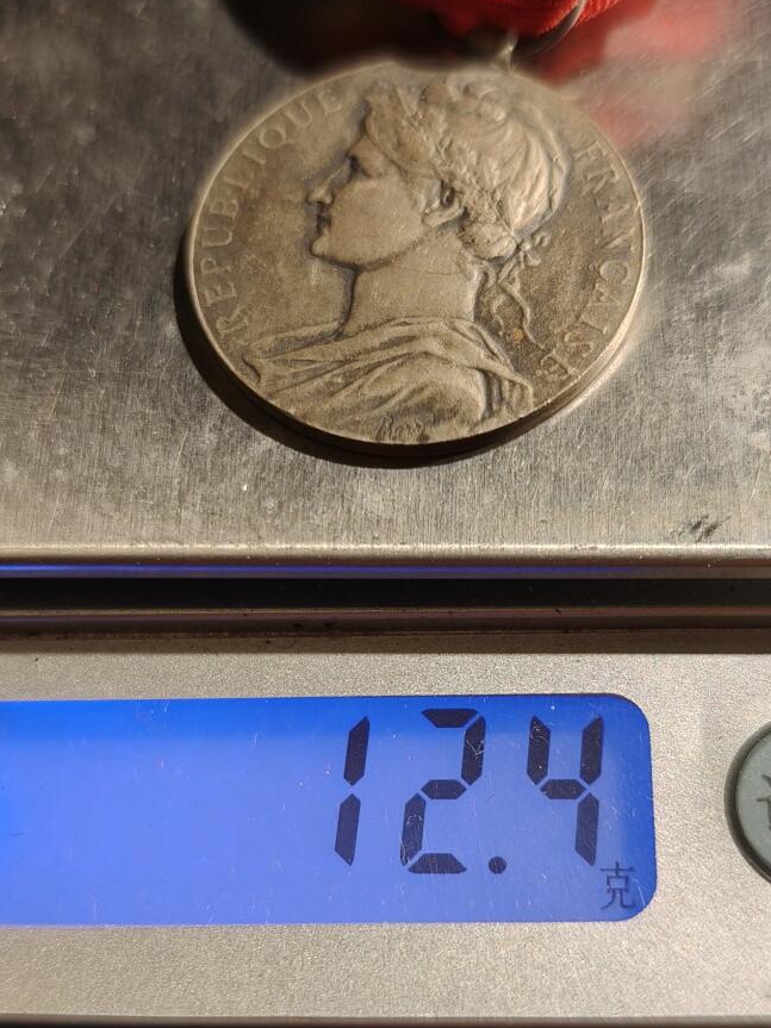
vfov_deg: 39.4
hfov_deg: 30.2
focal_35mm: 48
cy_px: 641
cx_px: 441
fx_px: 1426
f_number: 1.6
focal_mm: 6.06
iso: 200
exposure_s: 1/200
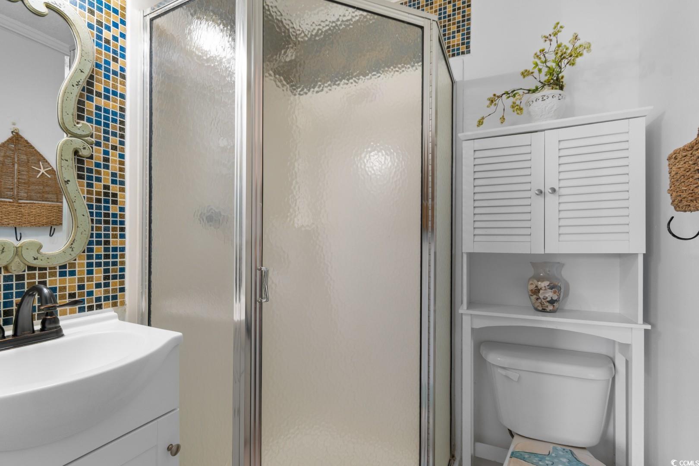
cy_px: 233
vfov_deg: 77.3
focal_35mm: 15
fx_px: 291
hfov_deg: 100.4
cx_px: 350
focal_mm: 10
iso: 100
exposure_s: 1/5
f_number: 5.6
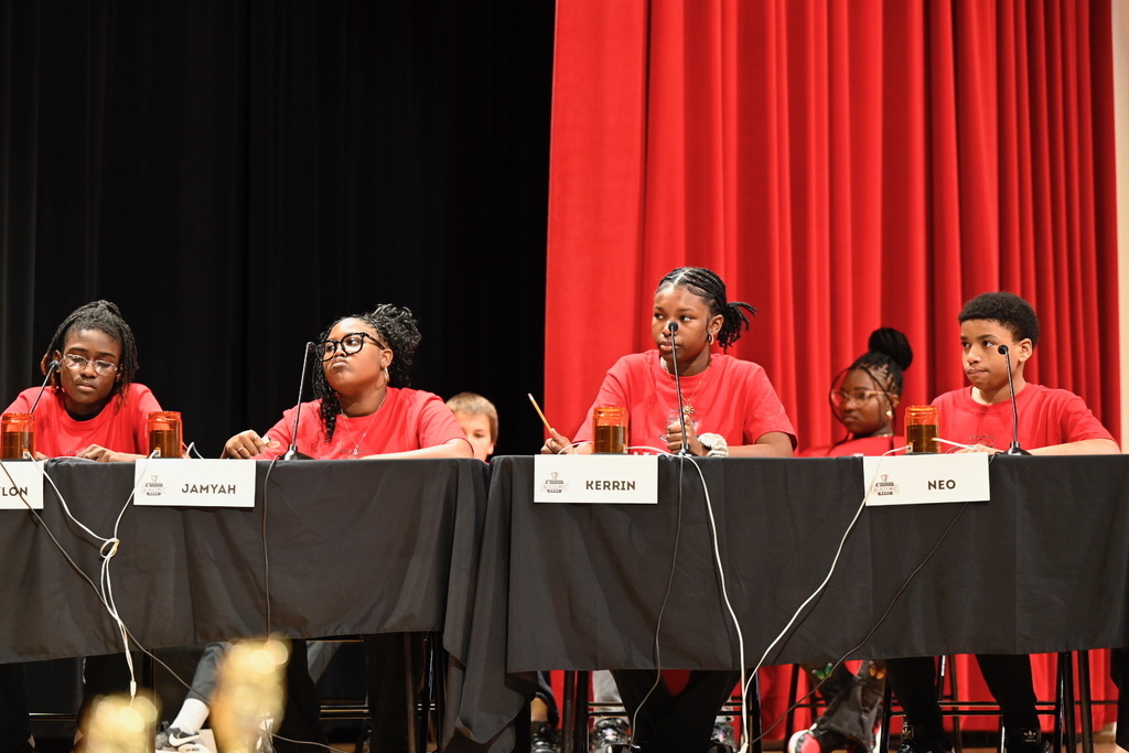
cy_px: 376
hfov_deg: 17.8
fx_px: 3607
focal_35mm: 115
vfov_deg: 11.9
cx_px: 564
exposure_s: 1/125
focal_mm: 115
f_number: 2.8
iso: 1400
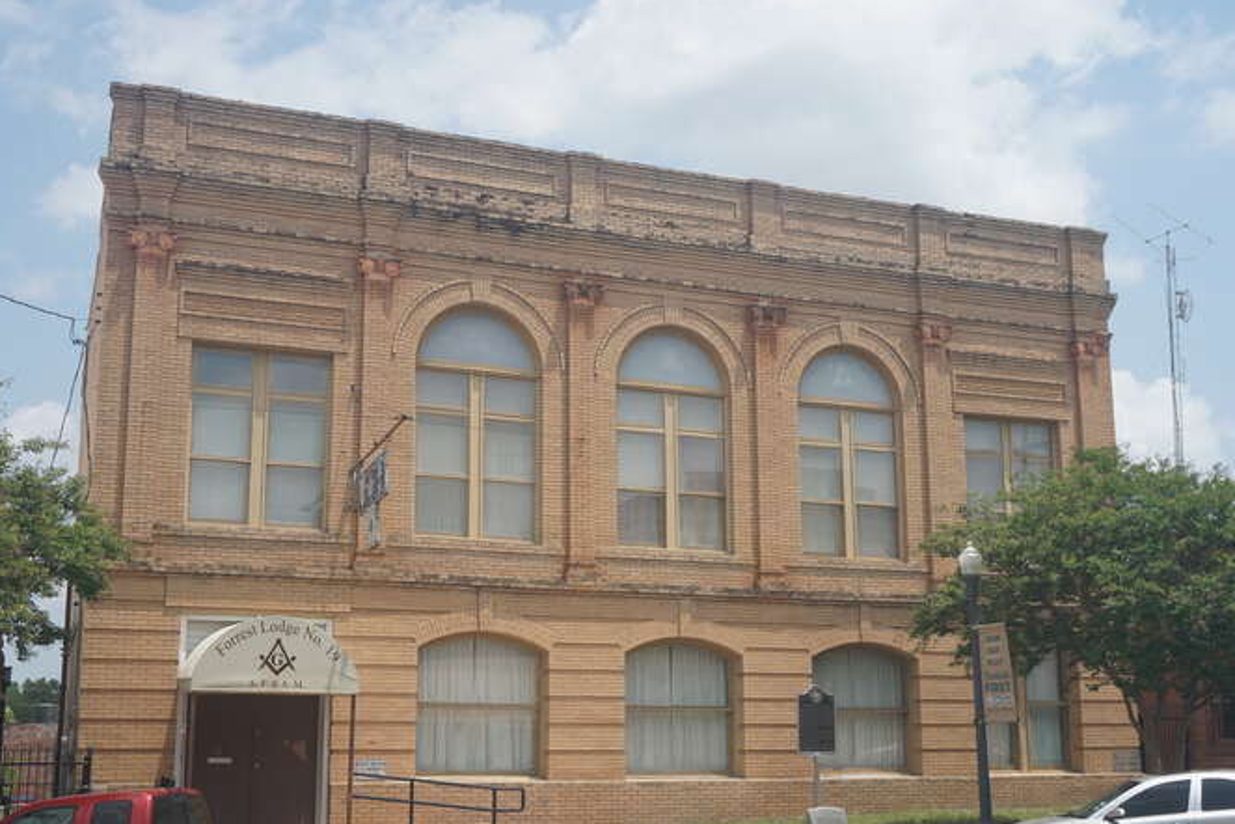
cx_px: 609
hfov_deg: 46.8
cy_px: 491
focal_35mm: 42
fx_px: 1427
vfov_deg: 32.1
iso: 100
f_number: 9
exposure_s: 1/200
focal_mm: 23
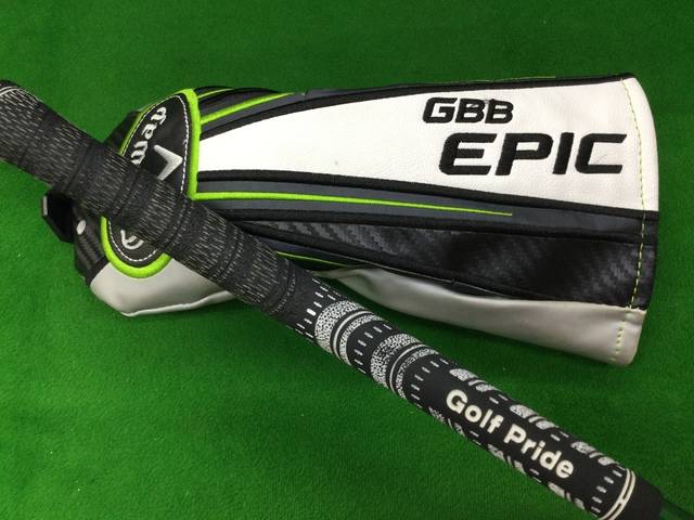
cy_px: 260
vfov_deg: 45.4
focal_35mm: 31
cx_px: 347
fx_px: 622
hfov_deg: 58.4
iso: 64
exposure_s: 1/30
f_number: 2.4
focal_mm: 3.3
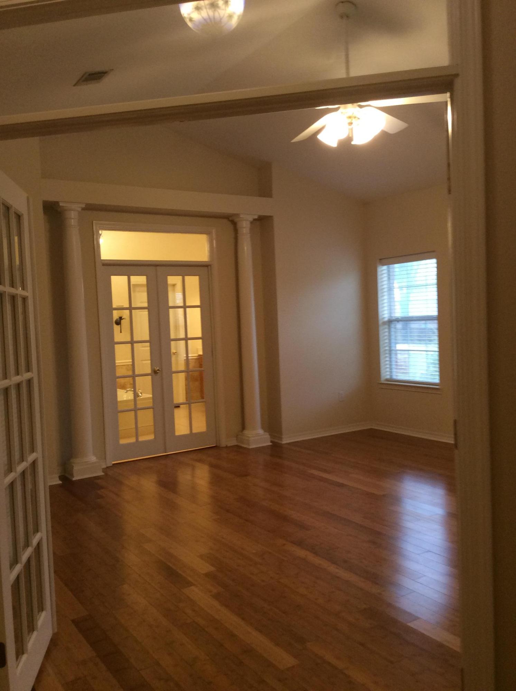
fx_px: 638
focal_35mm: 32
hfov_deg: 44.0
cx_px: 258
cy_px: 346
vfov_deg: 56.9
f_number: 2.4
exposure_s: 1/24
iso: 100
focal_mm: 3.3
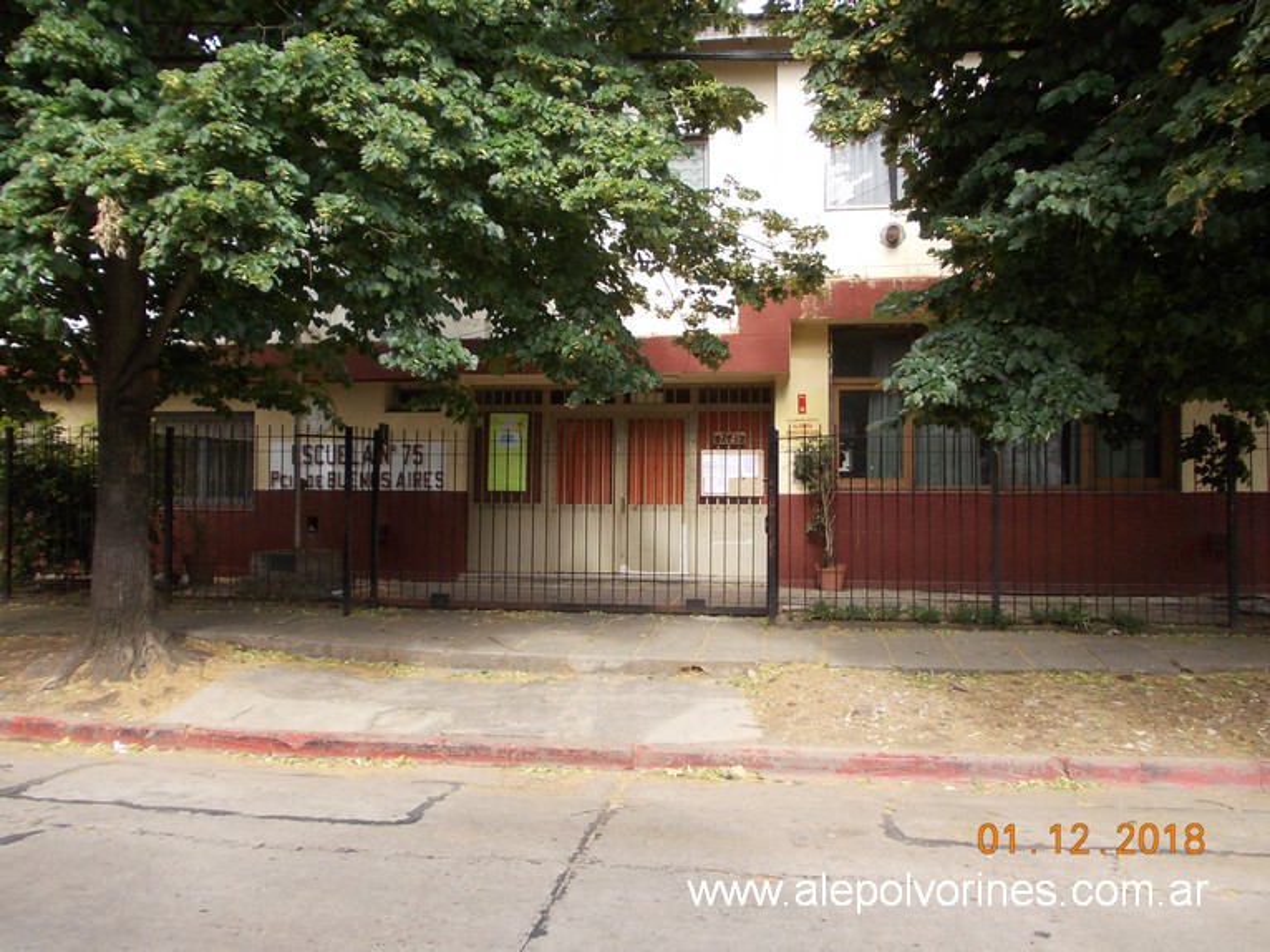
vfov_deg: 49.7
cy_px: 476
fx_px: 1027
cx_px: 635
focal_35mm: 28
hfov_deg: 63.5
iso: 80
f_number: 2.7
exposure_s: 1/200
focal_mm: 4
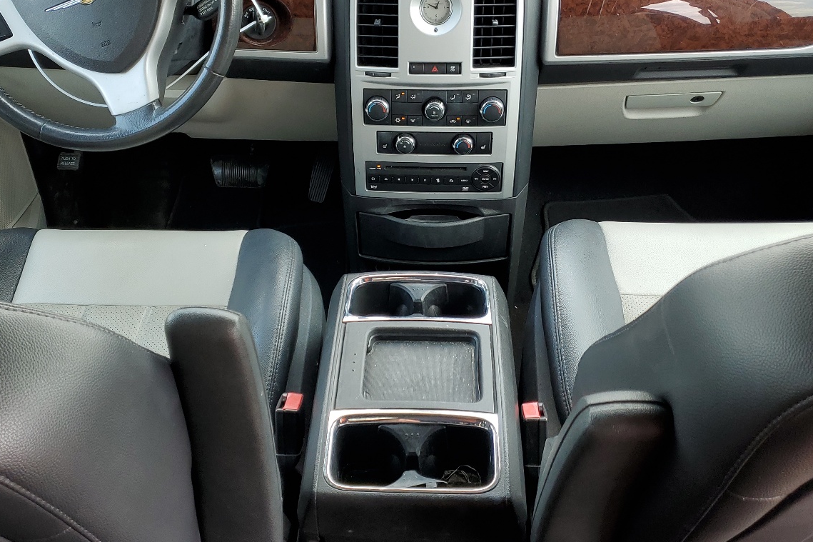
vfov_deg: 35.0
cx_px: 390
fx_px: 858
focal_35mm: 38
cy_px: 228
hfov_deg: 50.7
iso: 50
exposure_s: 1/172
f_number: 1.5
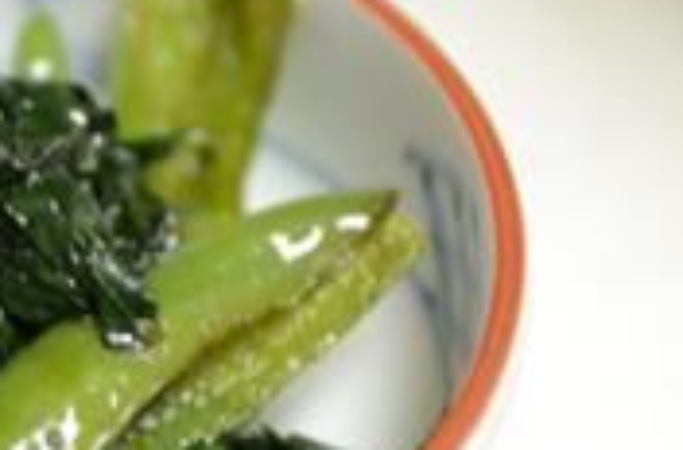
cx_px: -54
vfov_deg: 5.7
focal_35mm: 239
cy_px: 394
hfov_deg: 8.6
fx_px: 4518
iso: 400
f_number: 4
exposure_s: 1/10
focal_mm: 70
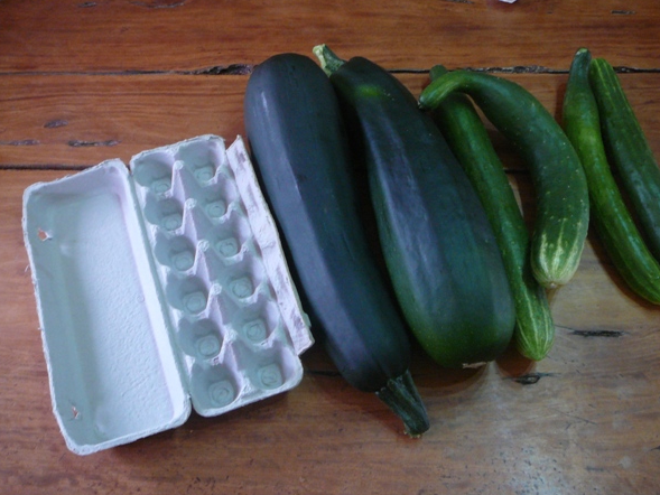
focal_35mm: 38
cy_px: 230
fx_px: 725
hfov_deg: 48.9
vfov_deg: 37.7
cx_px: 355
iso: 200
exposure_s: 1/8
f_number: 2.8
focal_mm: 5.2
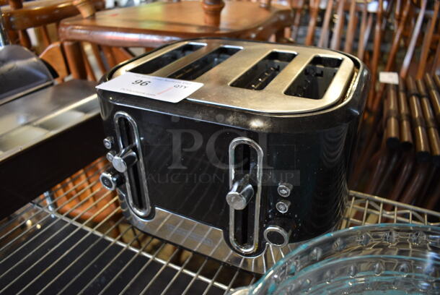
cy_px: 148
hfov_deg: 67.3
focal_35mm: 27
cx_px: 220
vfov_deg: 48.0
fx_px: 330
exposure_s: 1/125
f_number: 3.5
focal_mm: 18
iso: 1000
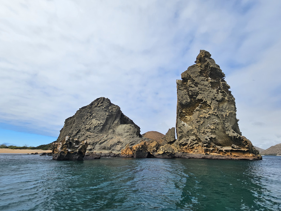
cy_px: 106
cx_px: 140
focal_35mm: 13
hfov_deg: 106.2
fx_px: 106
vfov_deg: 89.9
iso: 50
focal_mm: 2.2
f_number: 2.2
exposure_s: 1/3707
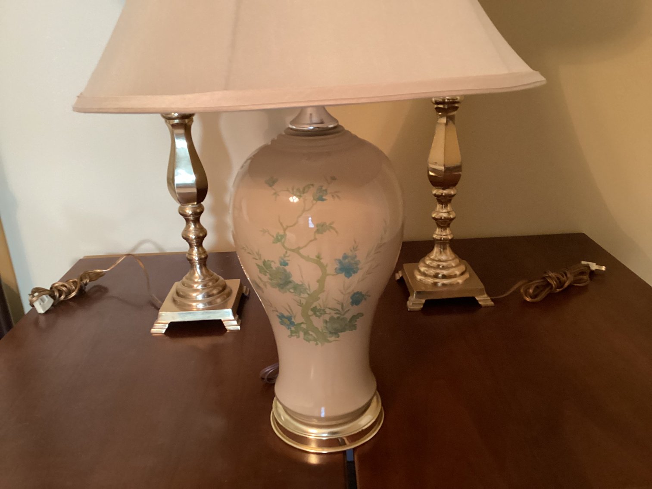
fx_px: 584
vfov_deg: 45.4
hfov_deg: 58.3
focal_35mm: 31
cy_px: 244
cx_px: 326
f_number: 2.4
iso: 400
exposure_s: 1/33
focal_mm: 3.3
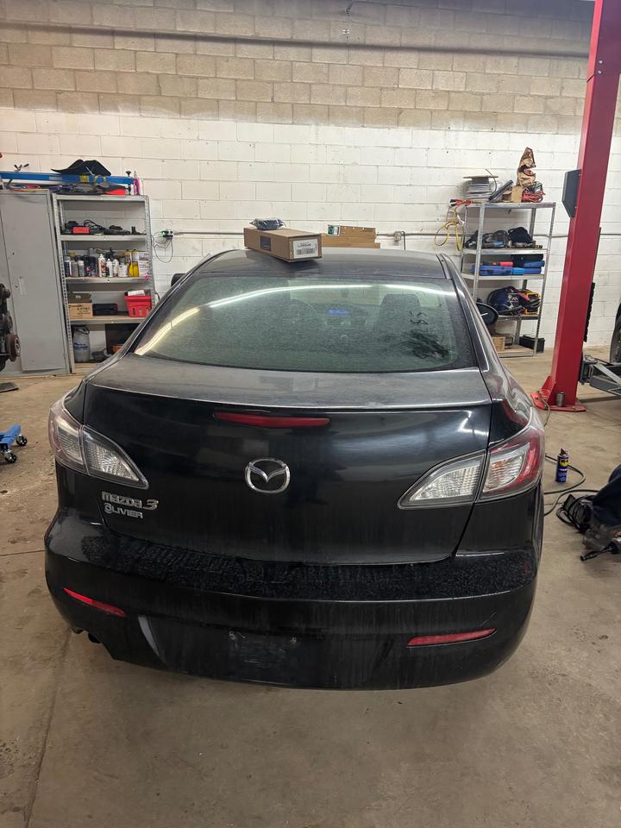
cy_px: 414
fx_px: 622
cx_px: 310
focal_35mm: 26
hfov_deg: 53.1
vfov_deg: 67.3
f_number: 1.6
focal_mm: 5.96
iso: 200
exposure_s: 1/60
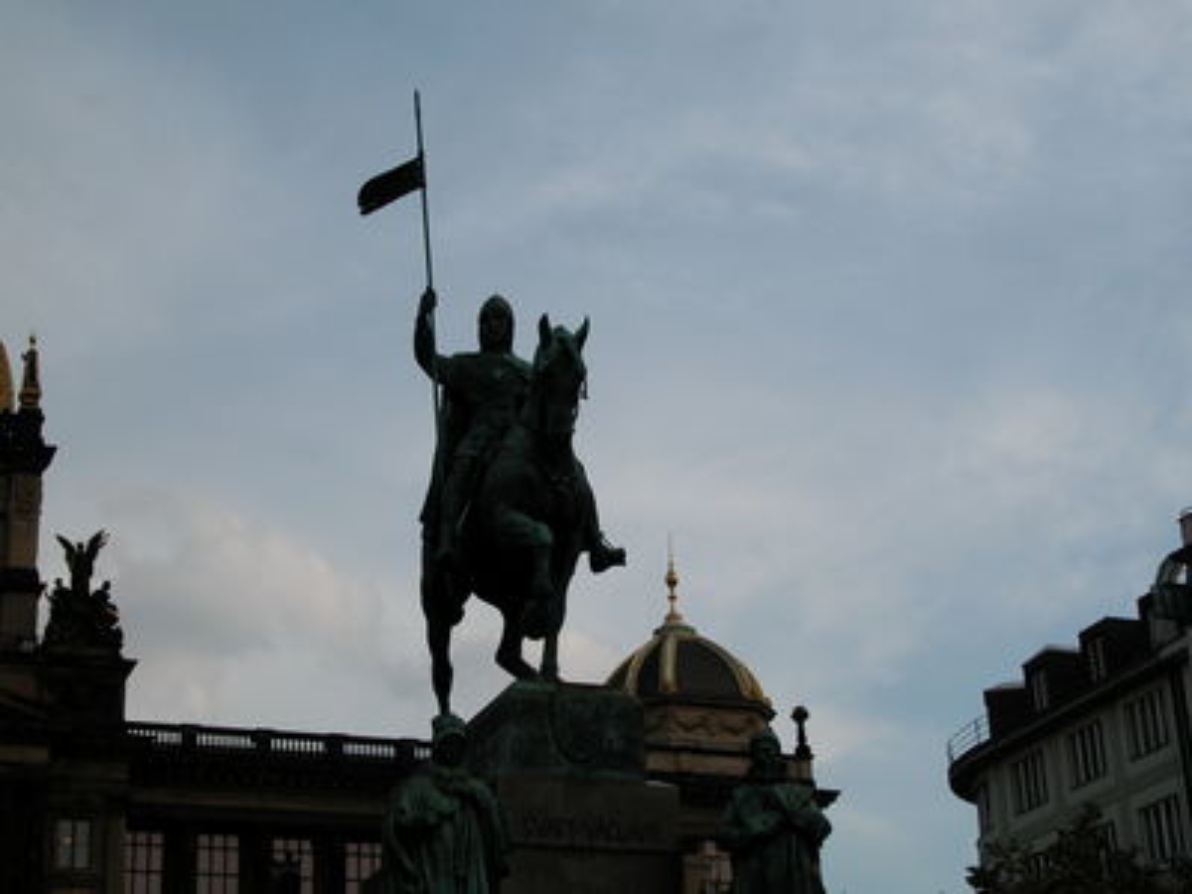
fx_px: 2410
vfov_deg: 21.0
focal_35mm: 70
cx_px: 596
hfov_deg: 27.8
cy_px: 447
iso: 100
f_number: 5.9
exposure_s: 1/389
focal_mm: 17.8
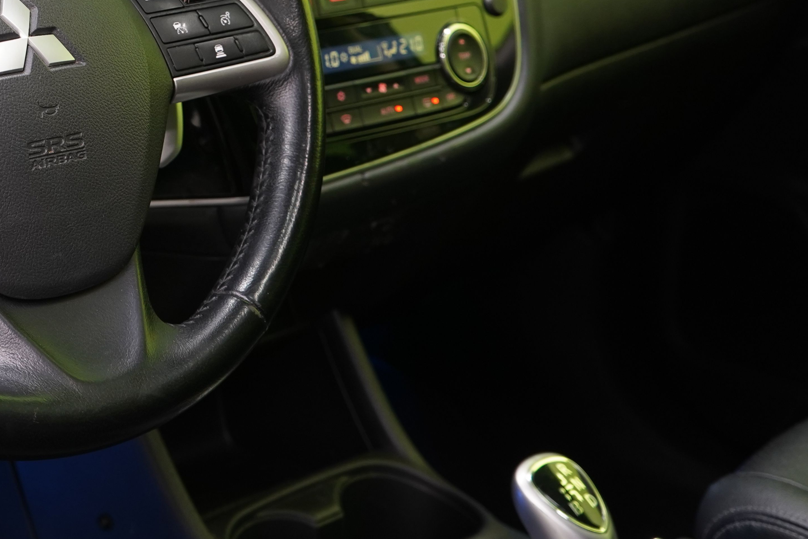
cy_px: 12
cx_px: -13
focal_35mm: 77
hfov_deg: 25.0
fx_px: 1728
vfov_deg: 17.3
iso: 1250
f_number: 5.6
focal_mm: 37
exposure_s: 1/20
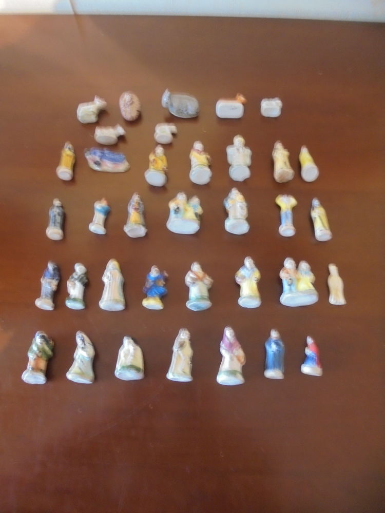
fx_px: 386
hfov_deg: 53.1
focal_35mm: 26
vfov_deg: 67.3
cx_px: 192
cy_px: 256
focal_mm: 4.6
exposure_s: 1/6
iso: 400
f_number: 3.5
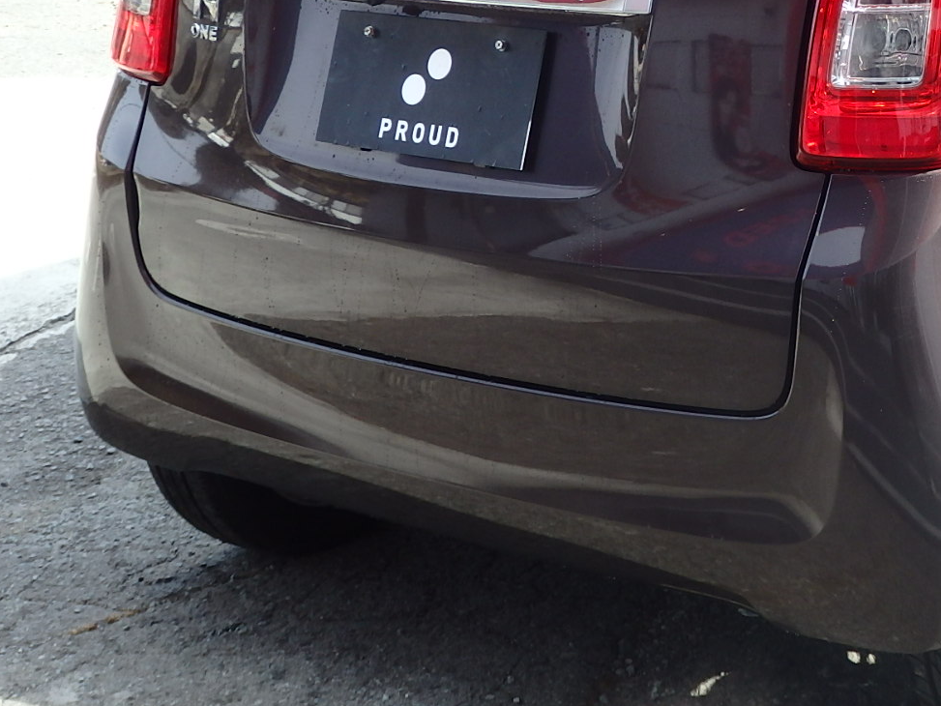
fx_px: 1985
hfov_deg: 25.7
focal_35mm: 73
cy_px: 112
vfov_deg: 19.9
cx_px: 872
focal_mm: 6.6
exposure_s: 1/250
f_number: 3.6
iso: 125
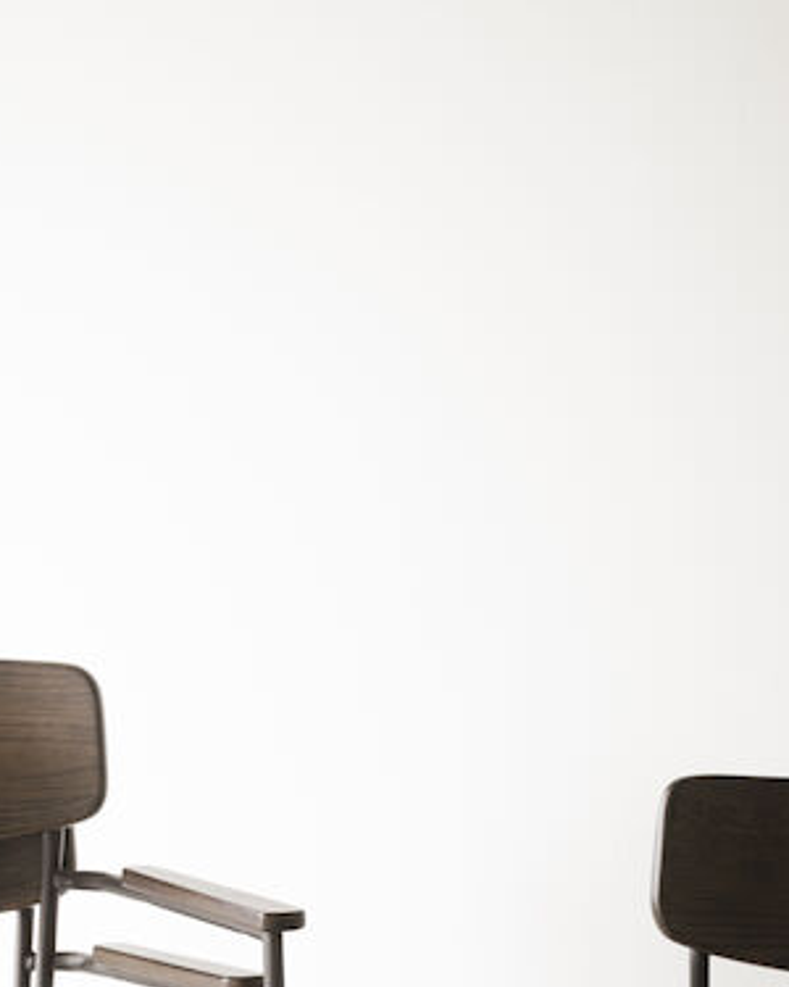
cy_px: 640
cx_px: -7
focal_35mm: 160
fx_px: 4670
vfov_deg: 12.0
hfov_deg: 9.6
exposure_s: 1/8
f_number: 4
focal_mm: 64
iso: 200
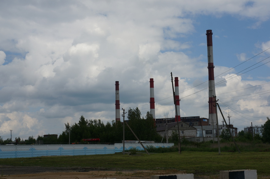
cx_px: 135
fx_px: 449
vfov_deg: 22.5
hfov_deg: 33.4
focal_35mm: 60
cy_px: 90
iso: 100
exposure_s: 1/500
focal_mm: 40
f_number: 9
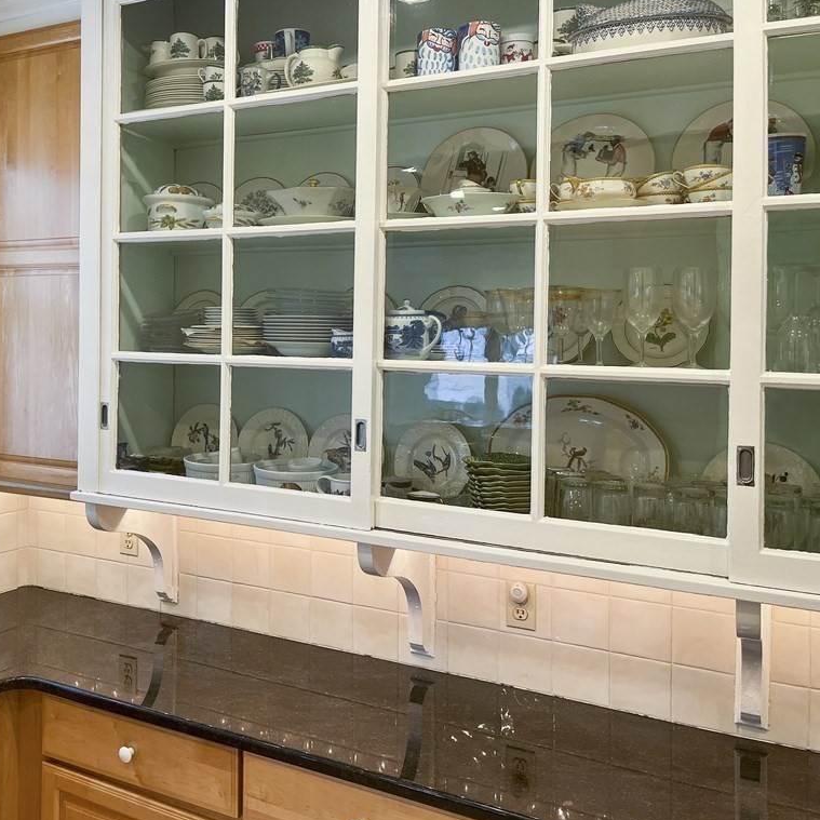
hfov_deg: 51.7
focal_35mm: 31
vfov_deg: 52.5
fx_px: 831
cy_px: 412
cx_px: 284
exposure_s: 1/120
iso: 100
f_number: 1.6
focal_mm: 5.1
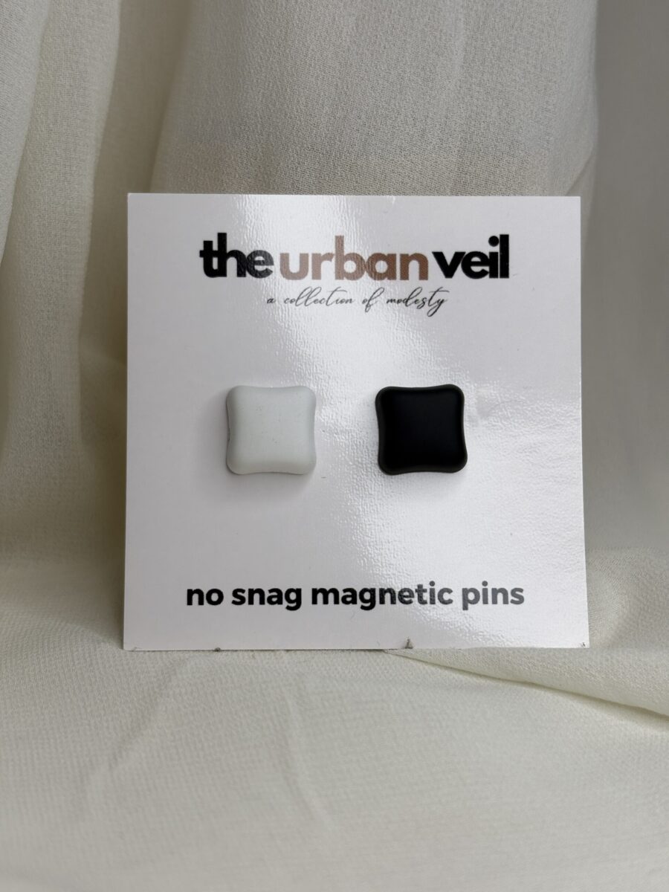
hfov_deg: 28.0
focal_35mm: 52
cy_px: 446
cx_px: 334
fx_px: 1340
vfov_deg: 36.8
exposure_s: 1/412
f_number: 1.6
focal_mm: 5.96
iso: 32
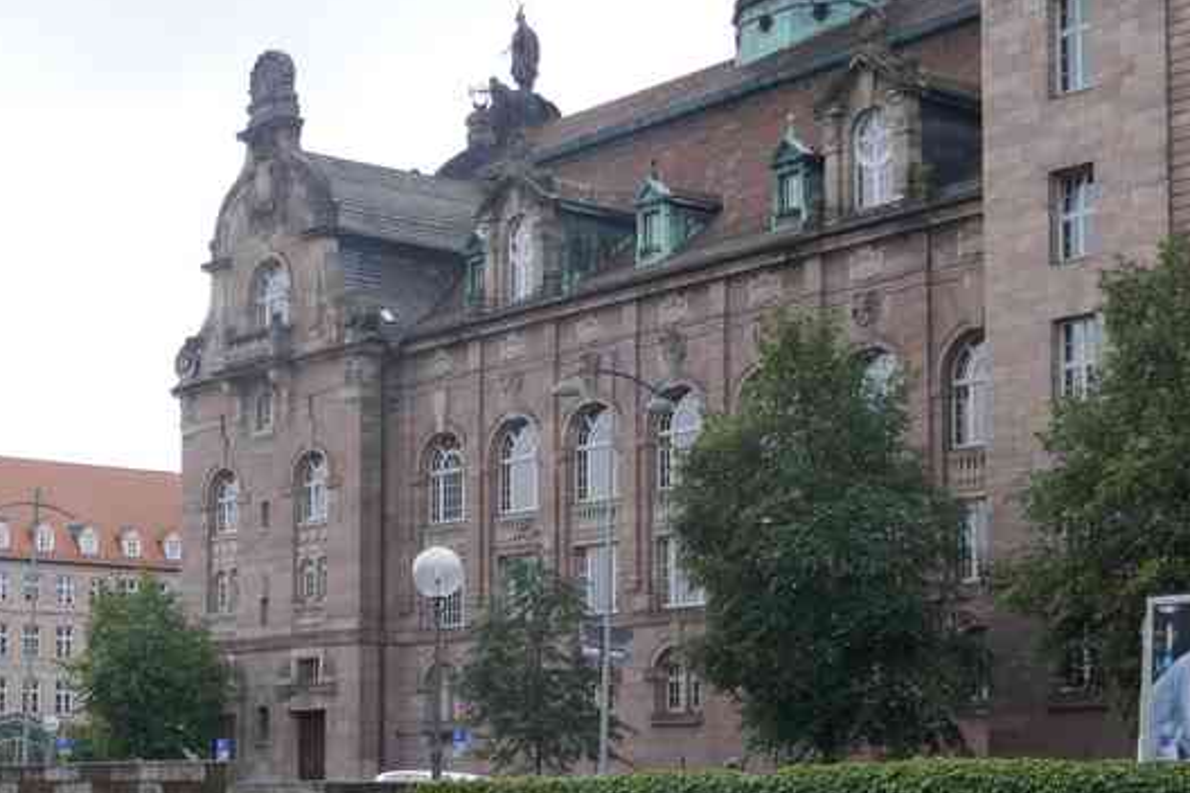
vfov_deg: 19.2
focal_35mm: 70
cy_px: 660
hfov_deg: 28.5
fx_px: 2314
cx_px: 317
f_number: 3.5
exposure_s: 1/400
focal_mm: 13.3
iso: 125
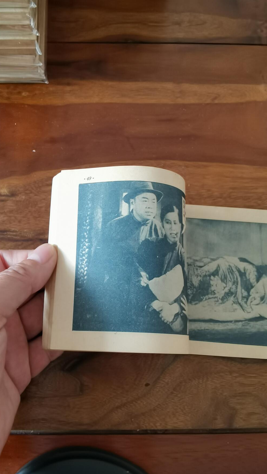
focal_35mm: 30
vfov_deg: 64.3
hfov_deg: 38.6
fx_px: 378
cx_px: 174
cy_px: 240
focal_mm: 2.26
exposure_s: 1/25
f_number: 2.2
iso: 400
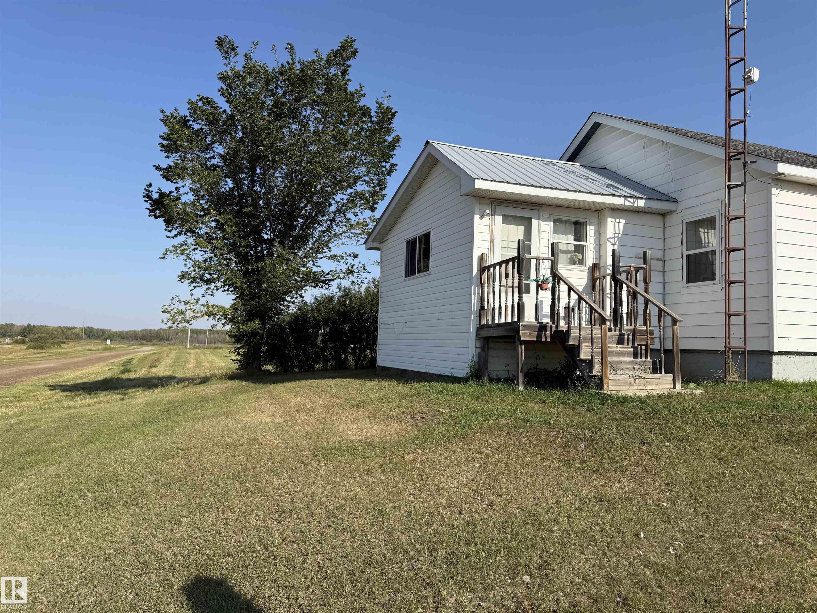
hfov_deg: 71.6
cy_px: 306
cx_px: 408
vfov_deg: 56.8
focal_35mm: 24
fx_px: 566
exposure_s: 1/4673
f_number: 1.78
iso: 80
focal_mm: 6.76
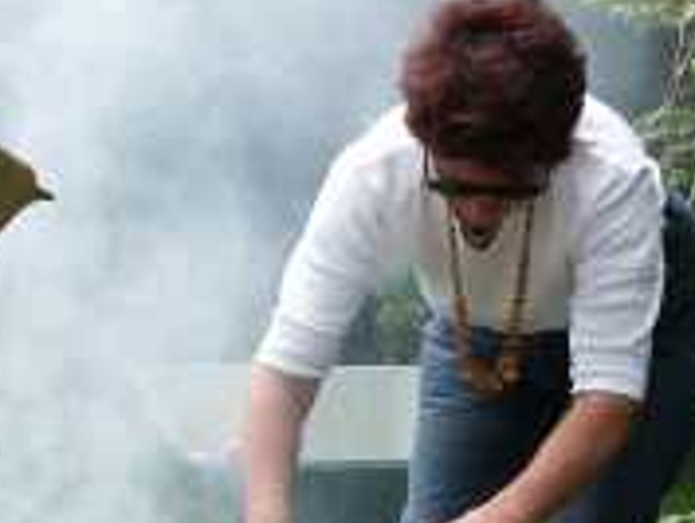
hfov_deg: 14.0
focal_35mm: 141
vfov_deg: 10.5
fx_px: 2833
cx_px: 440
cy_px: 499
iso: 100
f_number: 5.6
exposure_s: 1/180
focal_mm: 13.59
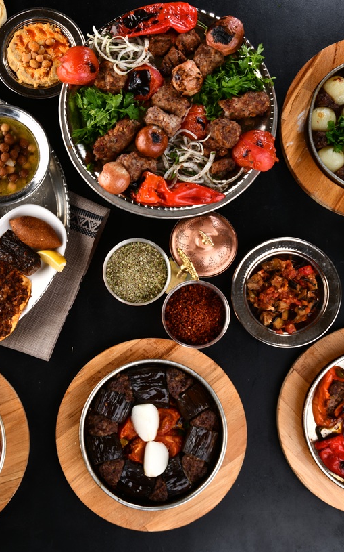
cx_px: 117
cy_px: 278
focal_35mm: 65
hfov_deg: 19.9
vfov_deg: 31.5
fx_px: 976
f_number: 11
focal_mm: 42
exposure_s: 1/100
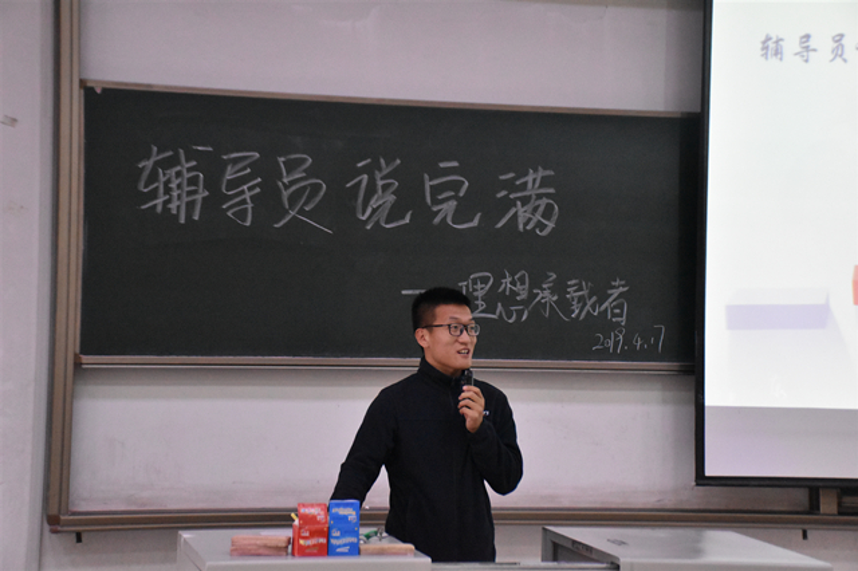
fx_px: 1787
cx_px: 429
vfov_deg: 18.2
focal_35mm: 75
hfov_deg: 27.0
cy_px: 286
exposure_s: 1/200
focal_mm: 50
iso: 6400
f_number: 4.8
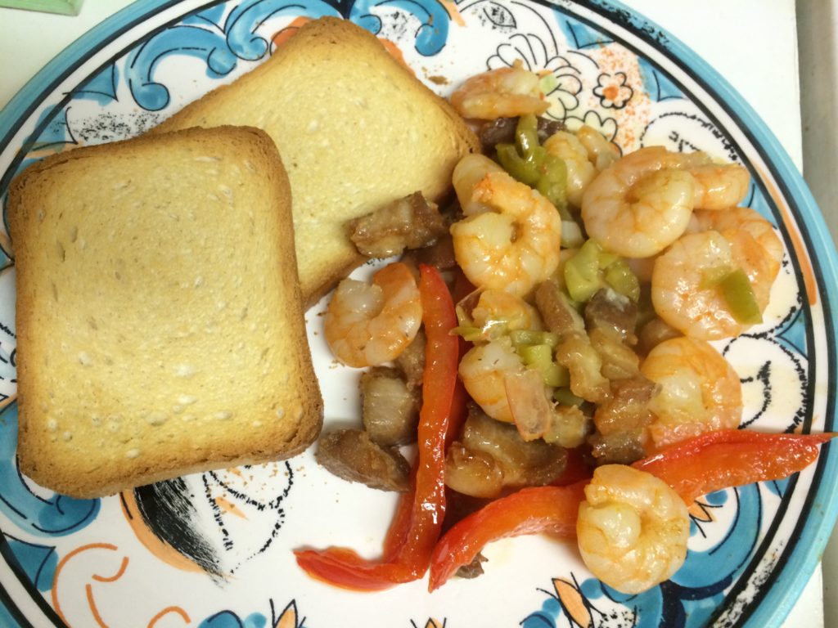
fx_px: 702
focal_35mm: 29
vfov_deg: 48.2
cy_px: 314
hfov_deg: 61.7
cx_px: 419
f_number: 2.2
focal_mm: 4.15
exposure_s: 1/30
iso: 125
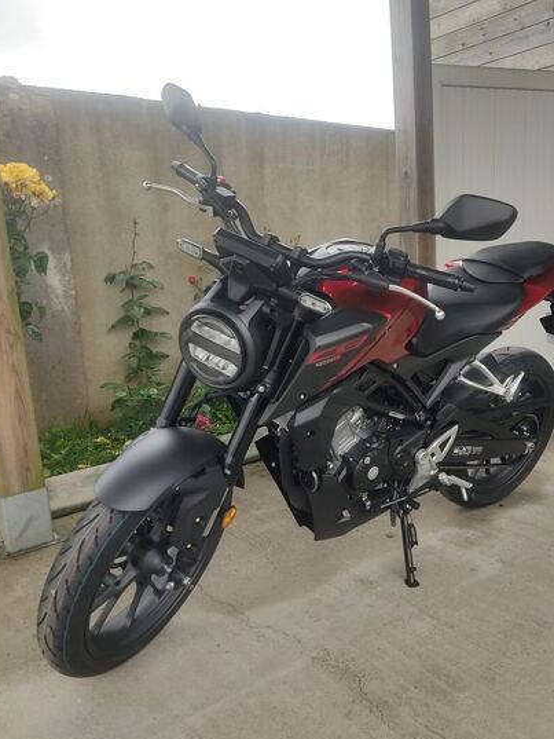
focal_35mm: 31
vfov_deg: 58.3
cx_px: 313
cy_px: 385
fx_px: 661
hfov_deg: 45.4
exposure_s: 1/232
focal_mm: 4.74
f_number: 1.79
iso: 100
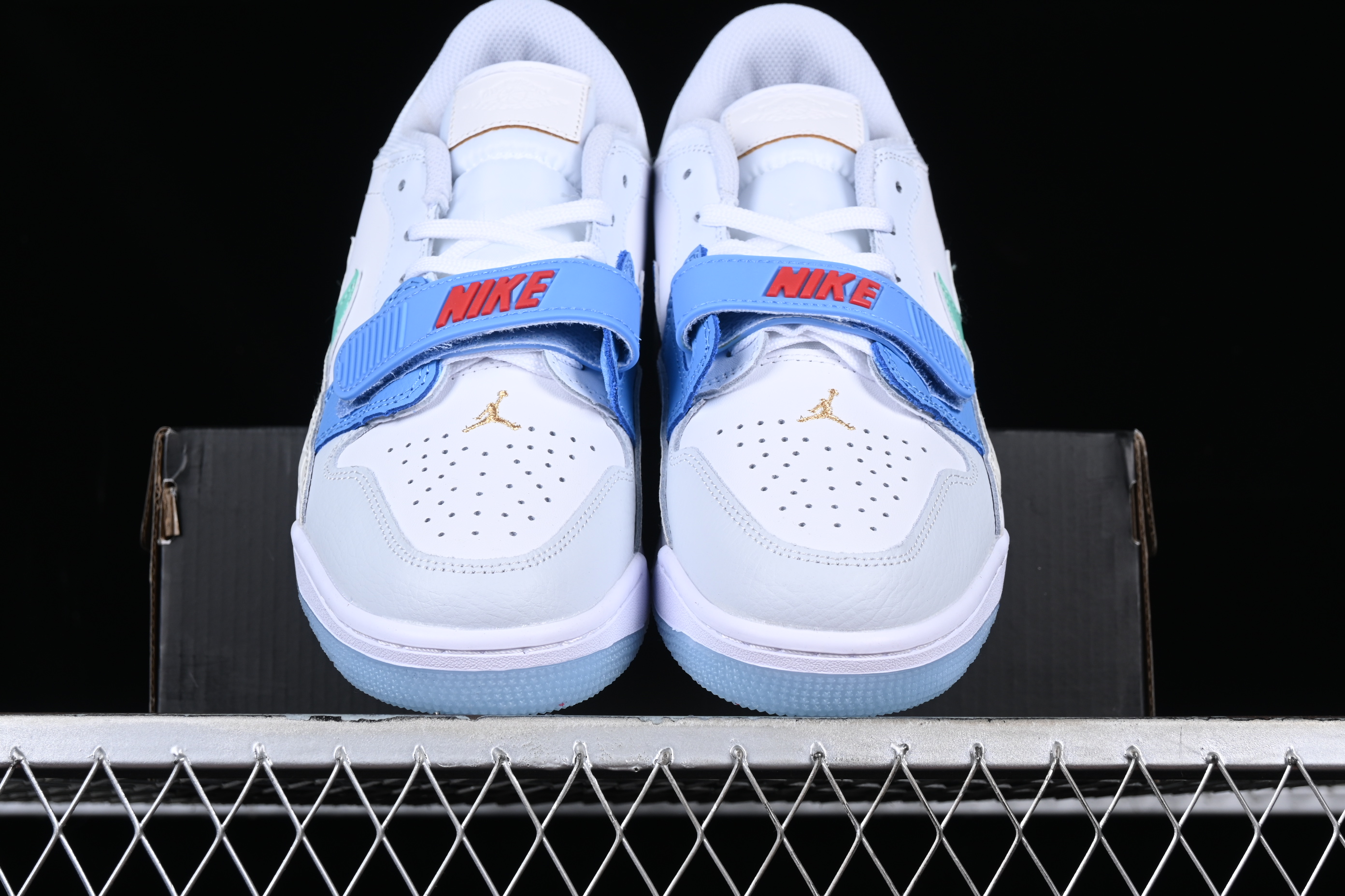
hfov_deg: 27.0
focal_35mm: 75
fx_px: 2802
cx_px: 672
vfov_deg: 18.2
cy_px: 448
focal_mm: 50
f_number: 8
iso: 160
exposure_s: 1/125
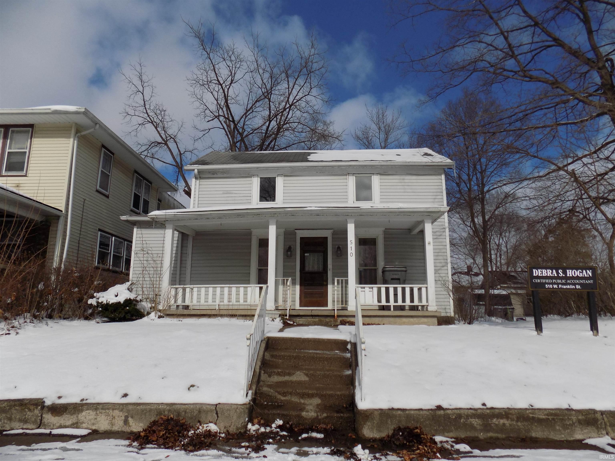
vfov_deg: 58.9
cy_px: 230
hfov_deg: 73.9
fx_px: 409
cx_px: 308
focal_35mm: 23
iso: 80
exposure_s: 1/320
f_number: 9.9
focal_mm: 4
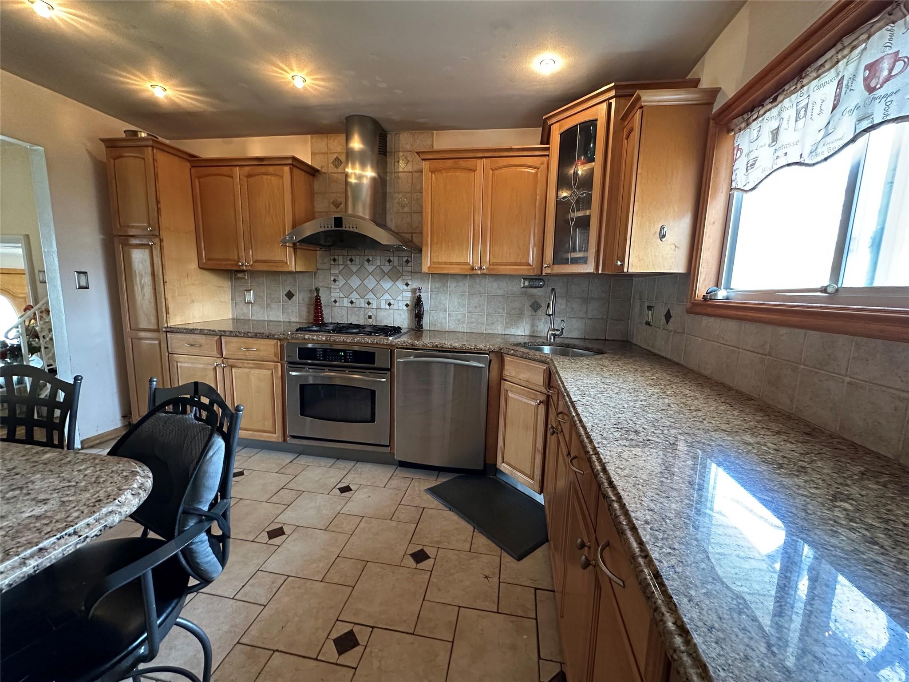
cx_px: 454
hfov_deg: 102.1
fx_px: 368
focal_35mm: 14
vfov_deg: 85.7
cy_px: 341
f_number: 2.2
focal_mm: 2.22
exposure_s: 1/60
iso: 500
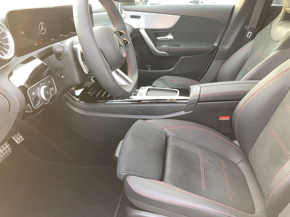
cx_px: 153
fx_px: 251
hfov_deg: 59.9
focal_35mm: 30
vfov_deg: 46.8
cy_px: 104
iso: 80
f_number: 1.8
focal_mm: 3.99
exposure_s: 1/30
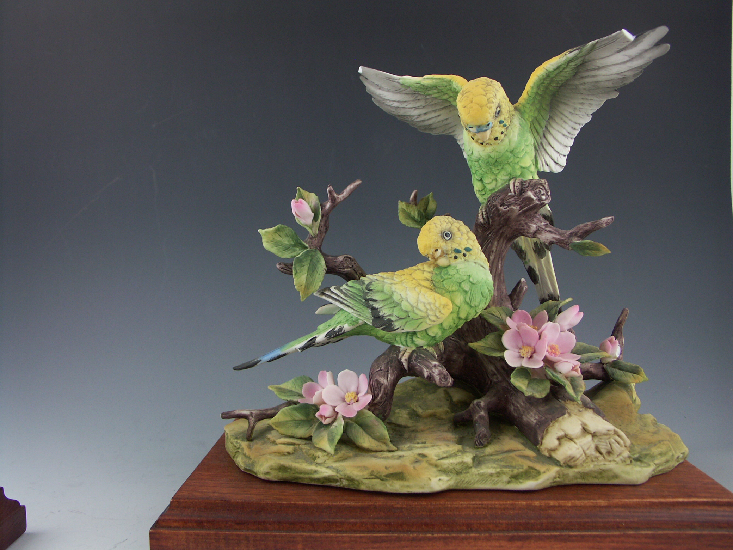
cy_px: 275
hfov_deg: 60.0
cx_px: 366
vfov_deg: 46.8
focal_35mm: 30
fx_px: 635
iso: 100
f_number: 2.8
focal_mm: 7.71
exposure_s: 1/50
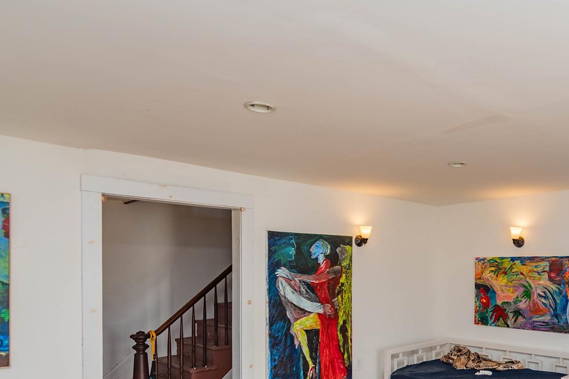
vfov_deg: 46.7
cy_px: 306
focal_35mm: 26
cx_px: 448
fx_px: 411
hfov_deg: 63.9
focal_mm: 10
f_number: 4
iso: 100
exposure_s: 1/80
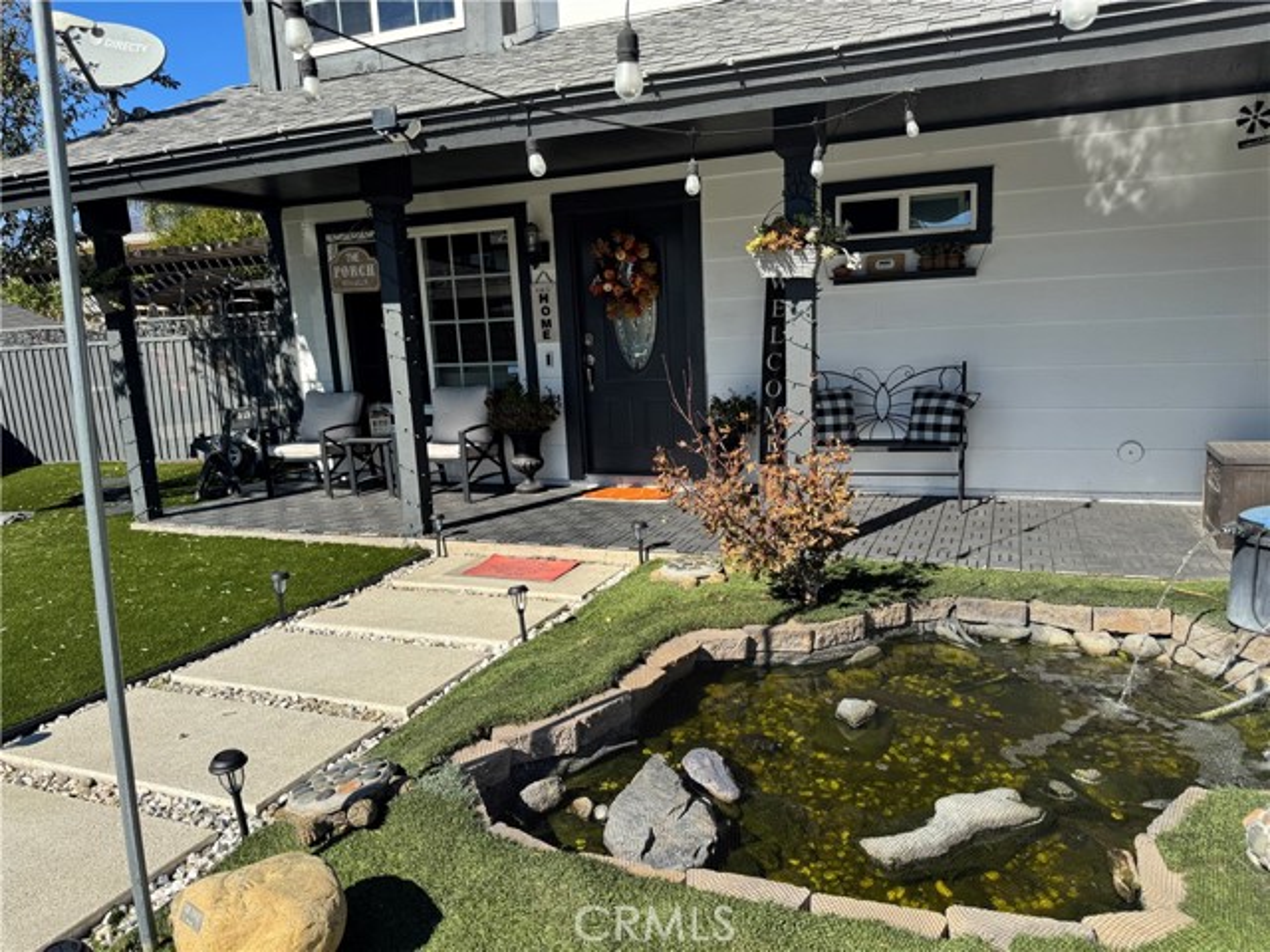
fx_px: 881
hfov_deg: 71.6
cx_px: 635
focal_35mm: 24
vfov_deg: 56.8
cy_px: 476
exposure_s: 1/3096
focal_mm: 6.76
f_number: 1.78
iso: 80
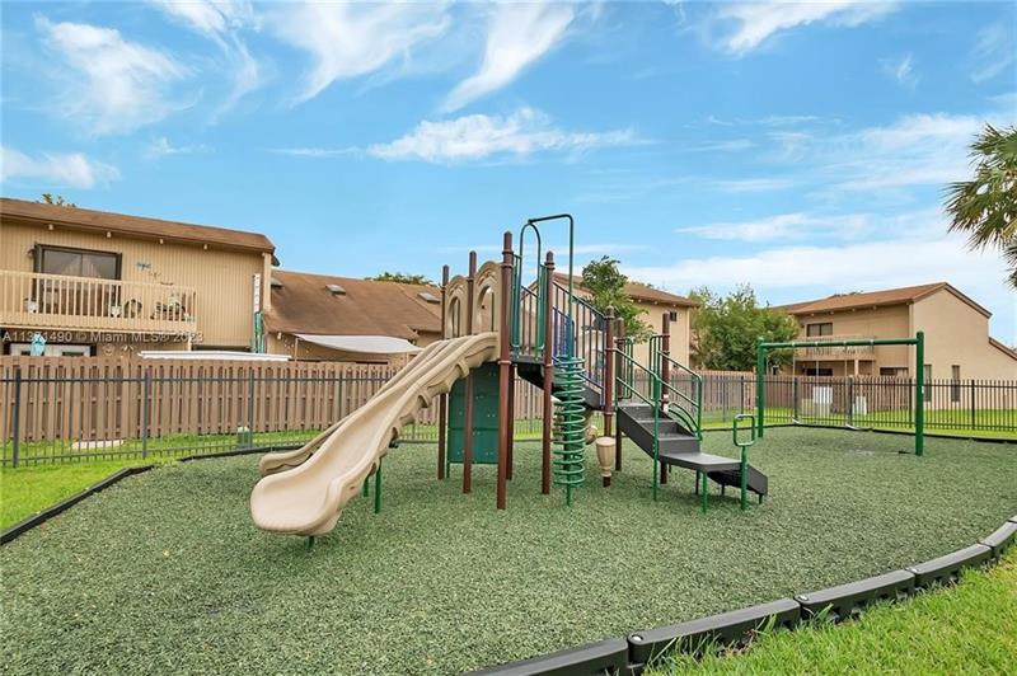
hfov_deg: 90.0
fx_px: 508
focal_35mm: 18
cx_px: 508
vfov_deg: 67.3
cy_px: 338
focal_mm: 12
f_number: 8
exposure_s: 1/400
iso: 200
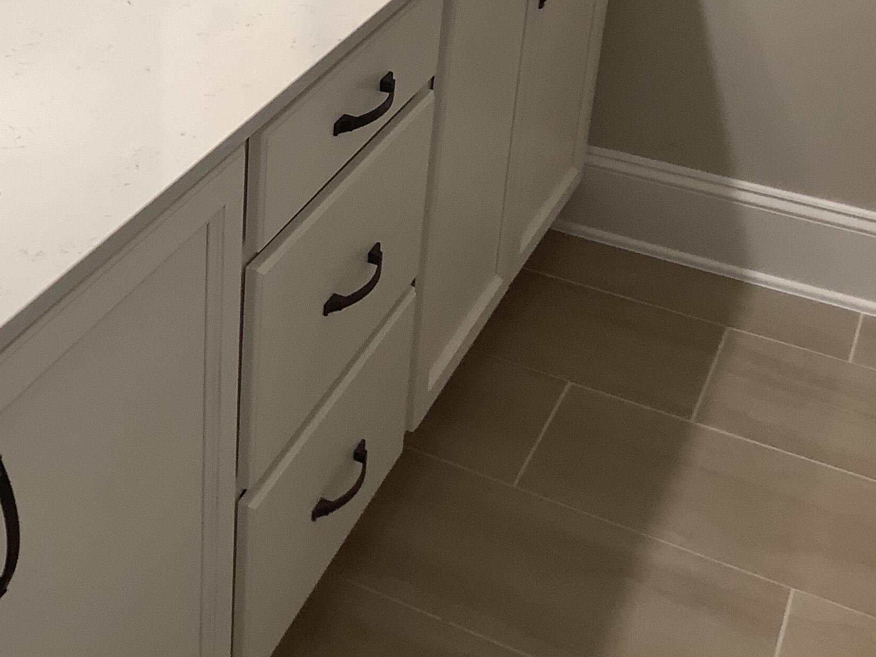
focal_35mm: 56
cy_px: 82
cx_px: 118
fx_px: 1417
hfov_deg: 32.9
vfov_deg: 25.4
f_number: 2.4
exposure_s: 1/60
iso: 80
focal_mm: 3.3
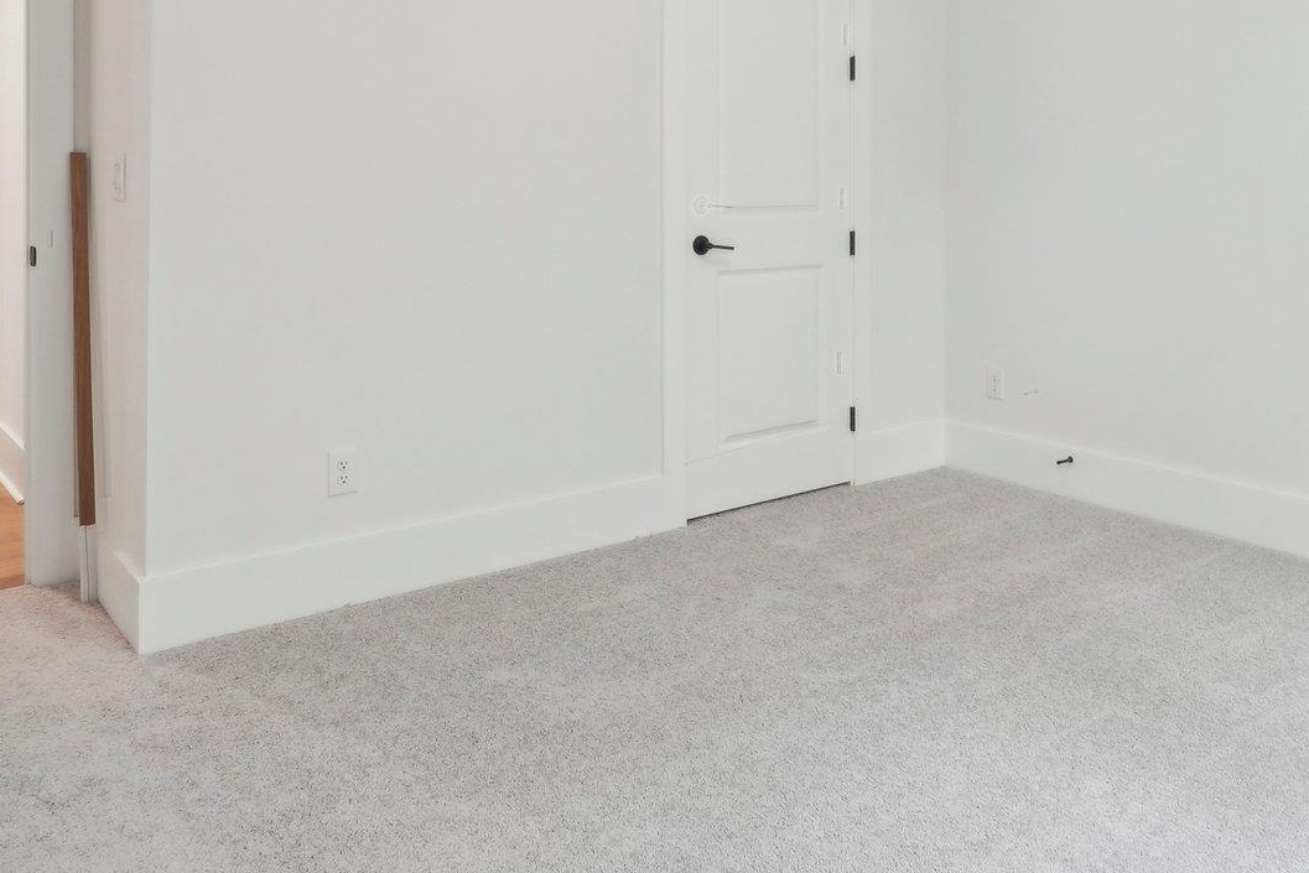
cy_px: 163
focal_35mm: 31
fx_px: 1127
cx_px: 830
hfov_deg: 59.4
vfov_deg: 40.4
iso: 400
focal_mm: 16
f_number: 8
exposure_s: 1/8
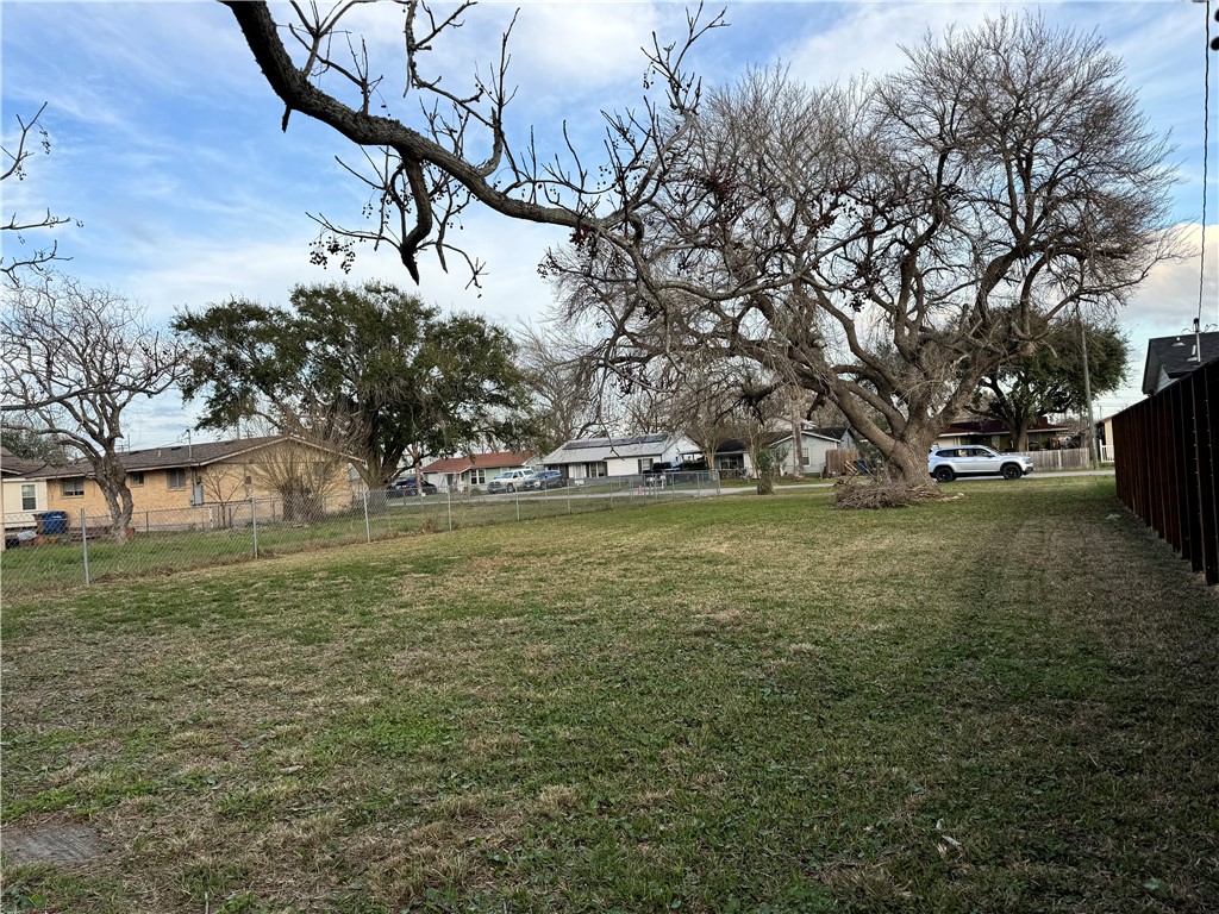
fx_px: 845
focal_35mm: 24
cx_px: 610
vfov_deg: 56.8
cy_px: 457
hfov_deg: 71.6
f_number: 1.78
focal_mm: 6.76
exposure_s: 1/864
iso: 80
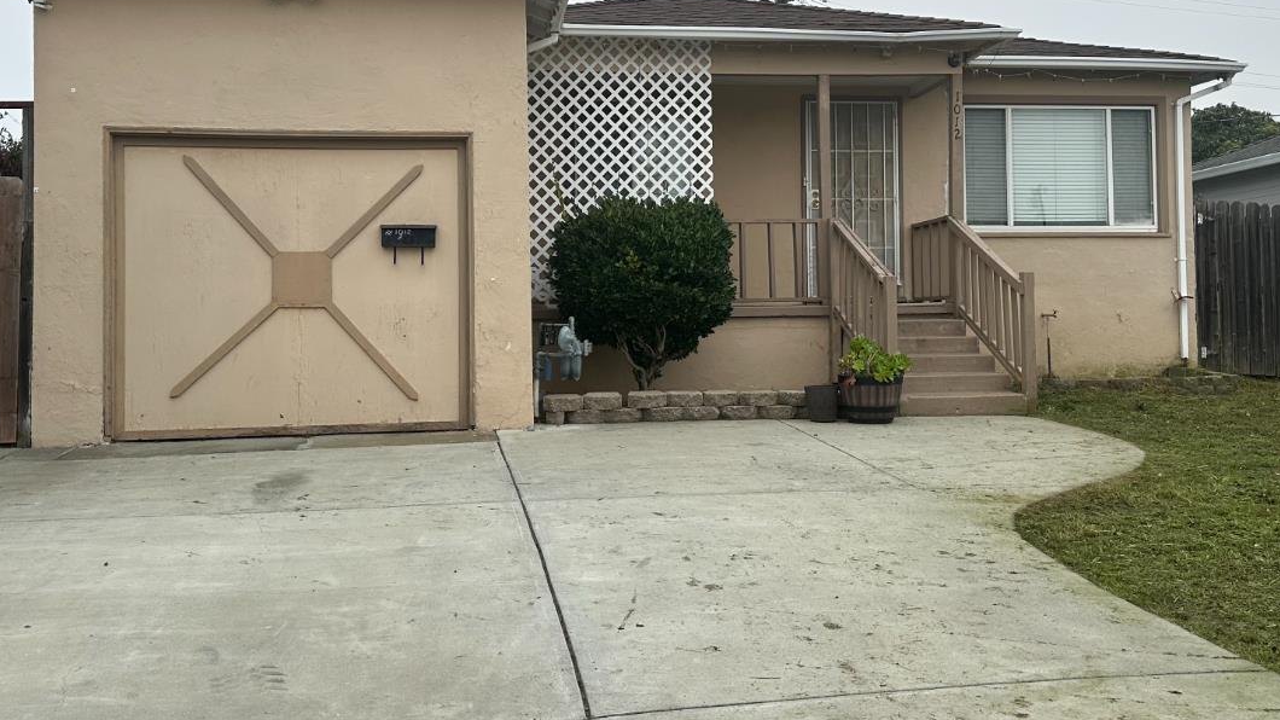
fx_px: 1256
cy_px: 280
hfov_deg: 54.0
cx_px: 635
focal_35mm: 37
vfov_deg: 31.9
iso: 80
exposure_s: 1/740
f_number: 1.78
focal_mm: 6.86
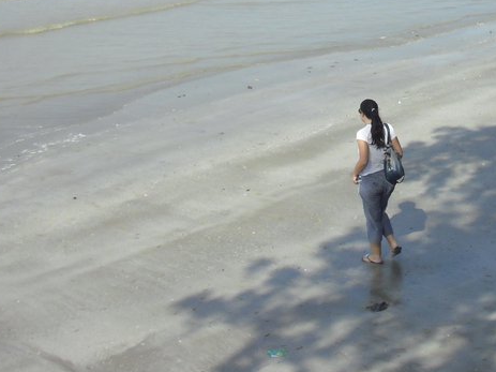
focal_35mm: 84
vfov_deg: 17.0
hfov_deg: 23.0
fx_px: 1203
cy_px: -31
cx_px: 396
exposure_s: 1/250
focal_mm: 6.2
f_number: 8
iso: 100
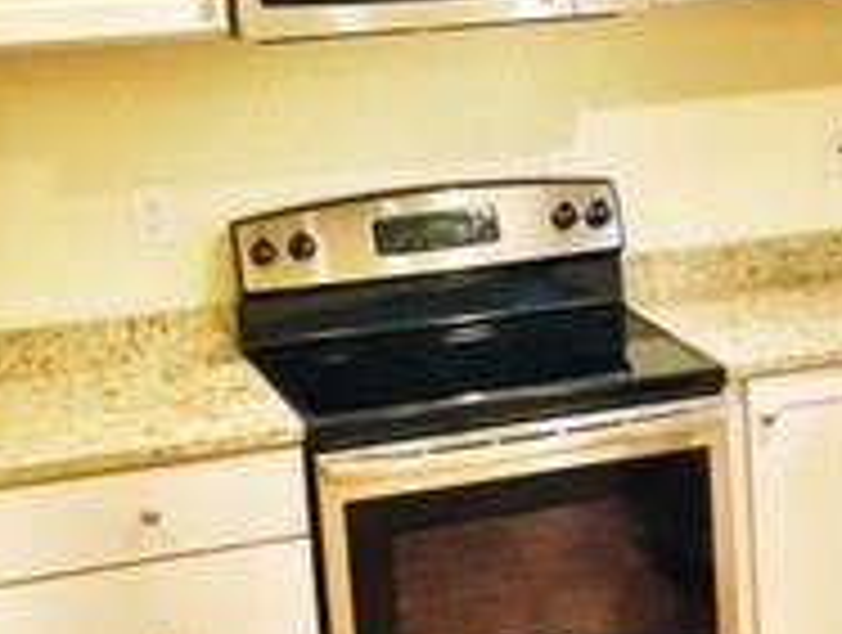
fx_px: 2413
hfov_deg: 19.3
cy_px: 333
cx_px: 824
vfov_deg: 15.0
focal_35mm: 99
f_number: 2.2
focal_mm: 4.15
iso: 80
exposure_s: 1/30
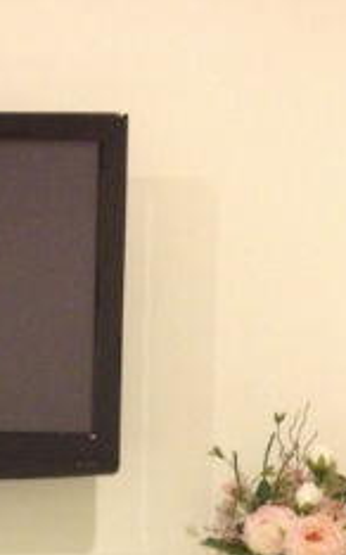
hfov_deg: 13.3
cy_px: 491
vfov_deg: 21.4
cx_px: -107
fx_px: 1435
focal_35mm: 95
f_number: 2.4
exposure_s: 1/20
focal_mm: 4.28
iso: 400
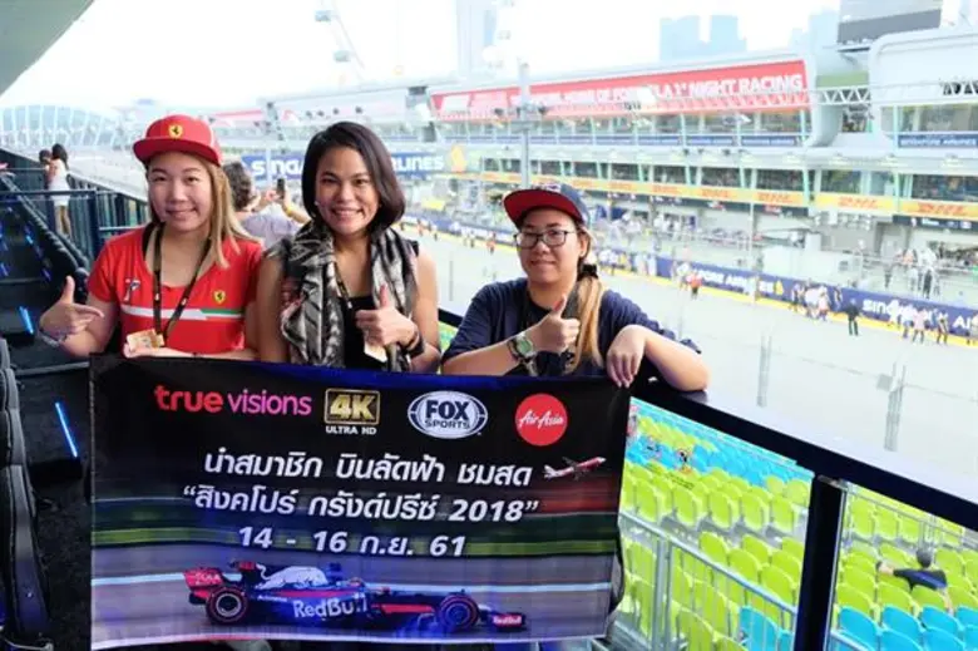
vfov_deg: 44.9
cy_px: 326
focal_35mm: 29
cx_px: 489
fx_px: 787
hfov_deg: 63.7
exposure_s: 1/80
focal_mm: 19.6
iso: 400
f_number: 2.8
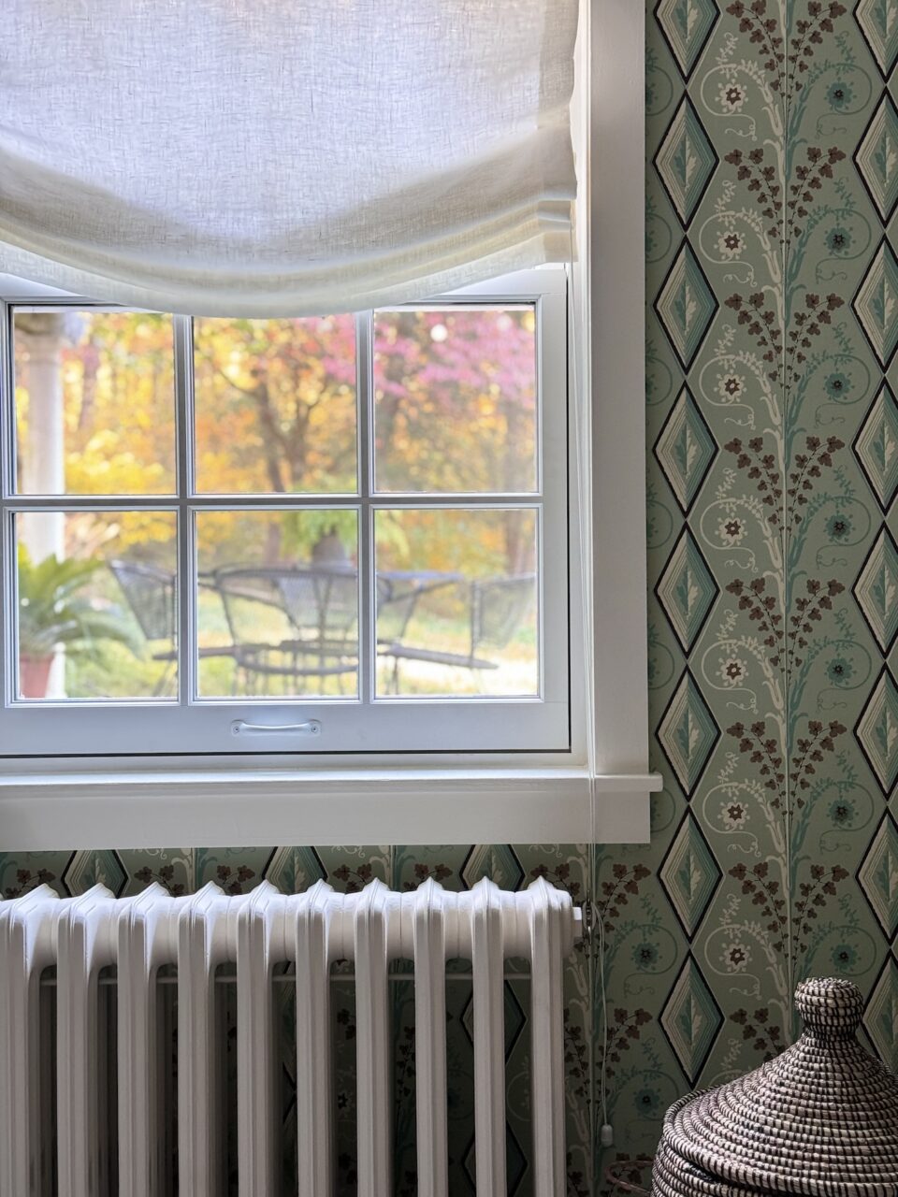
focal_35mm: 48
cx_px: 449
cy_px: 598
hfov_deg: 30.3
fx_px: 1660
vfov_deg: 39.7
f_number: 1.78
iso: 800
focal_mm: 6.76
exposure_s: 1/23
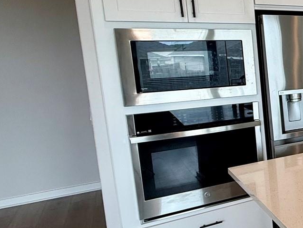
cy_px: 95
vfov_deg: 32.1
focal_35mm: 45
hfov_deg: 27.7
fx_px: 394
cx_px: 460
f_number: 2.2
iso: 80
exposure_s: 1/120
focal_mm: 2.22
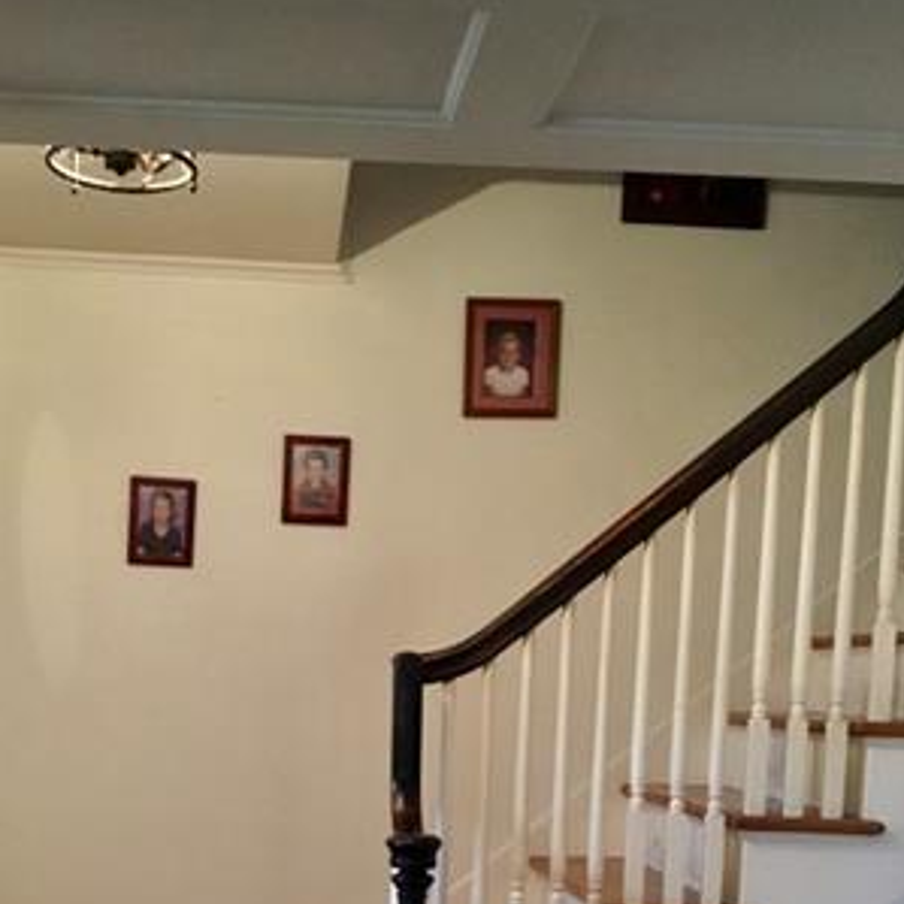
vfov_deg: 29.6
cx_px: 339
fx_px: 1625
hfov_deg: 31.0
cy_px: 834
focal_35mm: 55
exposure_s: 1/15
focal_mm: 3.3
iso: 400
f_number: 2.4
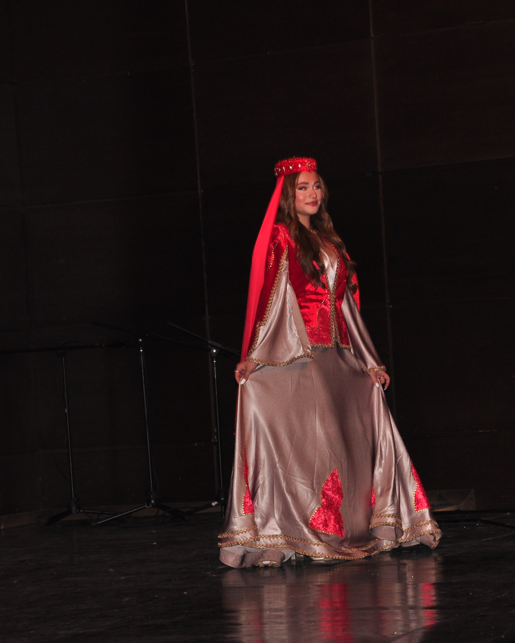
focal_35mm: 123
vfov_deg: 15.6
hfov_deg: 12.5
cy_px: 322
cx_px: 340
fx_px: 2343
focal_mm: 58
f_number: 4.8
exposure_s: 1/60
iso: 400
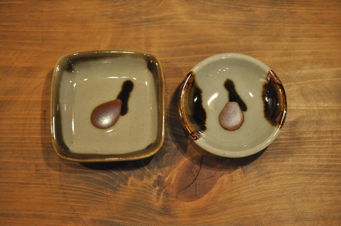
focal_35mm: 60
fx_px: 568
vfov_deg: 22.6
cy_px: 113
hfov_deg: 33.4
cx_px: 170
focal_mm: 40
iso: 1250
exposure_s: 1/30
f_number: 2.8
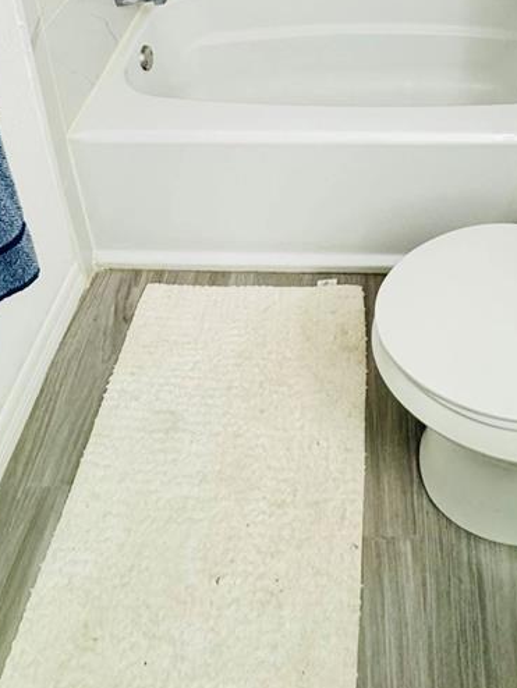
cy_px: -116
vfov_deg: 40.2
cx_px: 339
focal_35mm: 34
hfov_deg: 41.4
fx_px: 676
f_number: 2.2
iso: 320
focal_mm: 2.22
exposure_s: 1/60
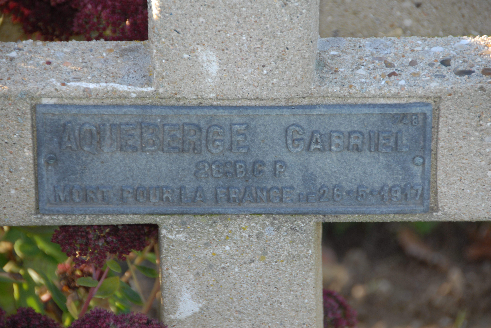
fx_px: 4097
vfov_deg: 4.6
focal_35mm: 300
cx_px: 246
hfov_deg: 6.9
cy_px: 164
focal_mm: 200
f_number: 5.6
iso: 200
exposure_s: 1/90
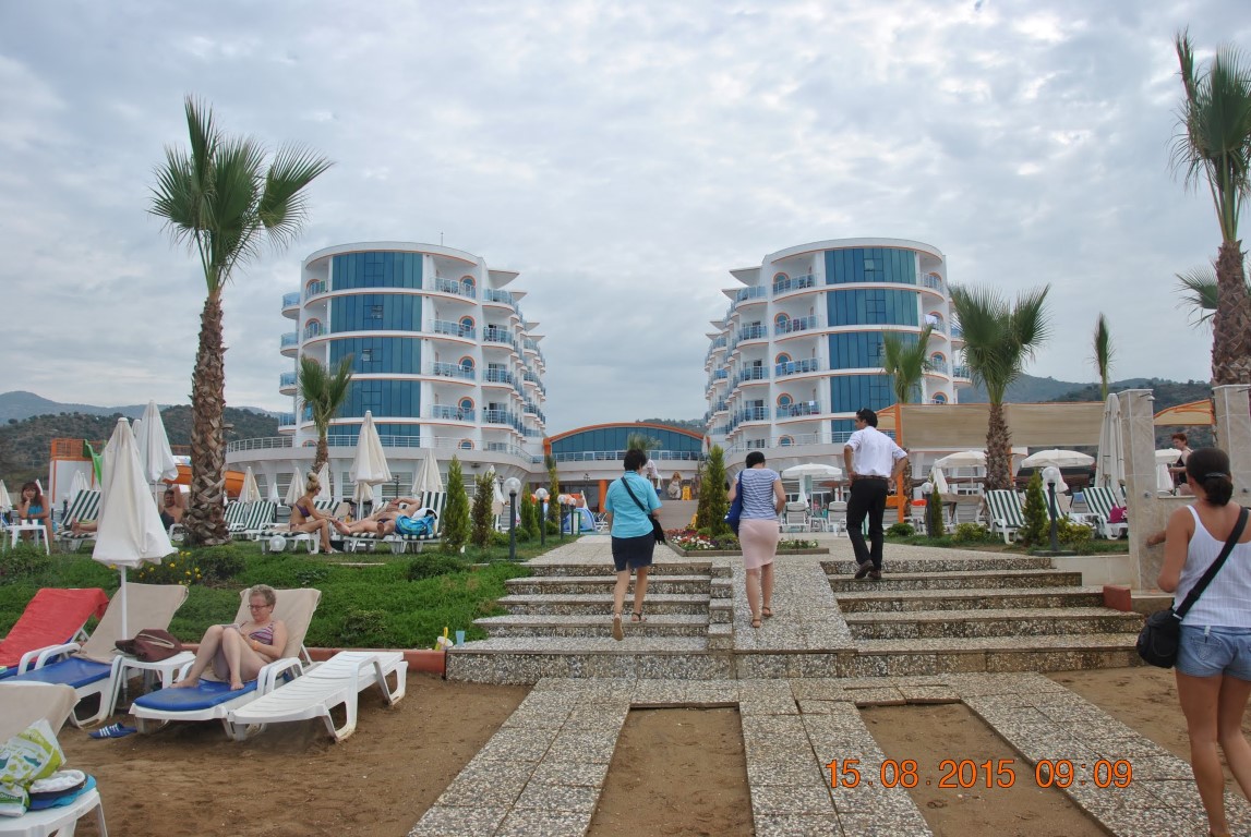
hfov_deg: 67.3
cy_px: 418
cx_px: 626
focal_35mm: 27
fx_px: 939
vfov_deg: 48.1
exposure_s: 1/200
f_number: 7.1
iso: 100
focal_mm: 18
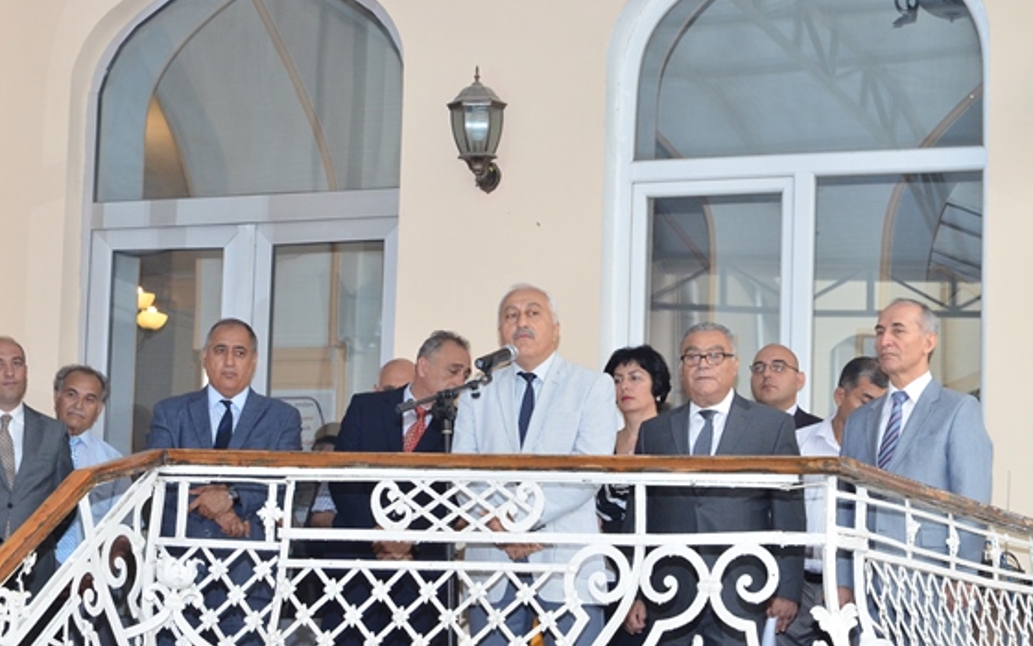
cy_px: 382
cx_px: 483
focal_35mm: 122
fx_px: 3435
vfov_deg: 10.7
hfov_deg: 17.1
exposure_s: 1/160
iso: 1600
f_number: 11
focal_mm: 70
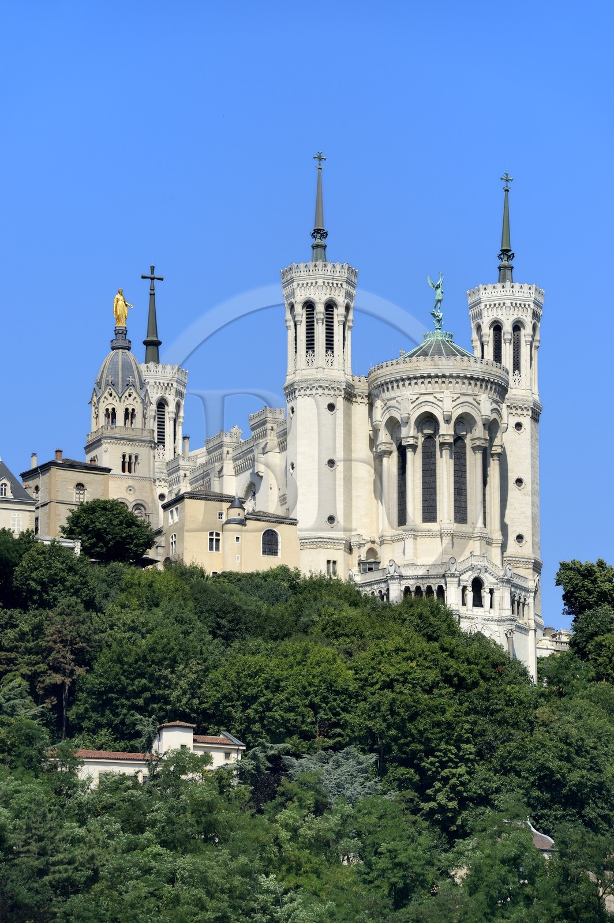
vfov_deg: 10.8
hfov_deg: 7.2
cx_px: 307
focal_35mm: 190
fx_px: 4869
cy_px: 462
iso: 100
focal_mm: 190
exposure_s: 1/320
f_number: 9
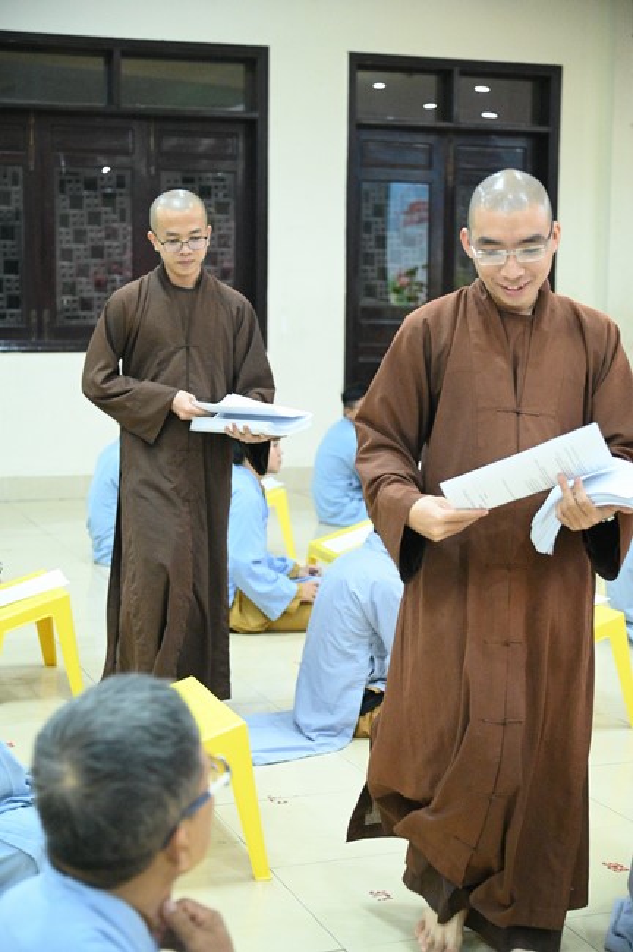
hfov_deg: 23.3
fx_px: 1533
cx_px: 316
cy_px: 476
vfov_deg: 34.5
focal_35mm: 58
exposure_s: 1/200
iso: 16000
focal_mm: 58
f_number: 4
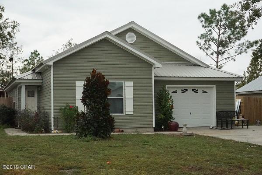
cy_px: 88
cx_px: 131
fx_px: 426
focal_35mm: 58
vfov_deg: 23.2
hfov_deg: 34.2
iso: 8000
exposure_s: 1/2000
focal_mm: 39
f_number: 11
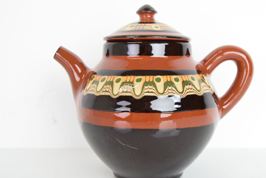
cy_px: 92
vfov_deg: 28.1
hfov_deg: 41.0
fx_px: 355
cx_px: 151
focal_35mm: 48
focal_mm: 28
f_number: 6.3
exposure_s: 1/160
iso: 1600
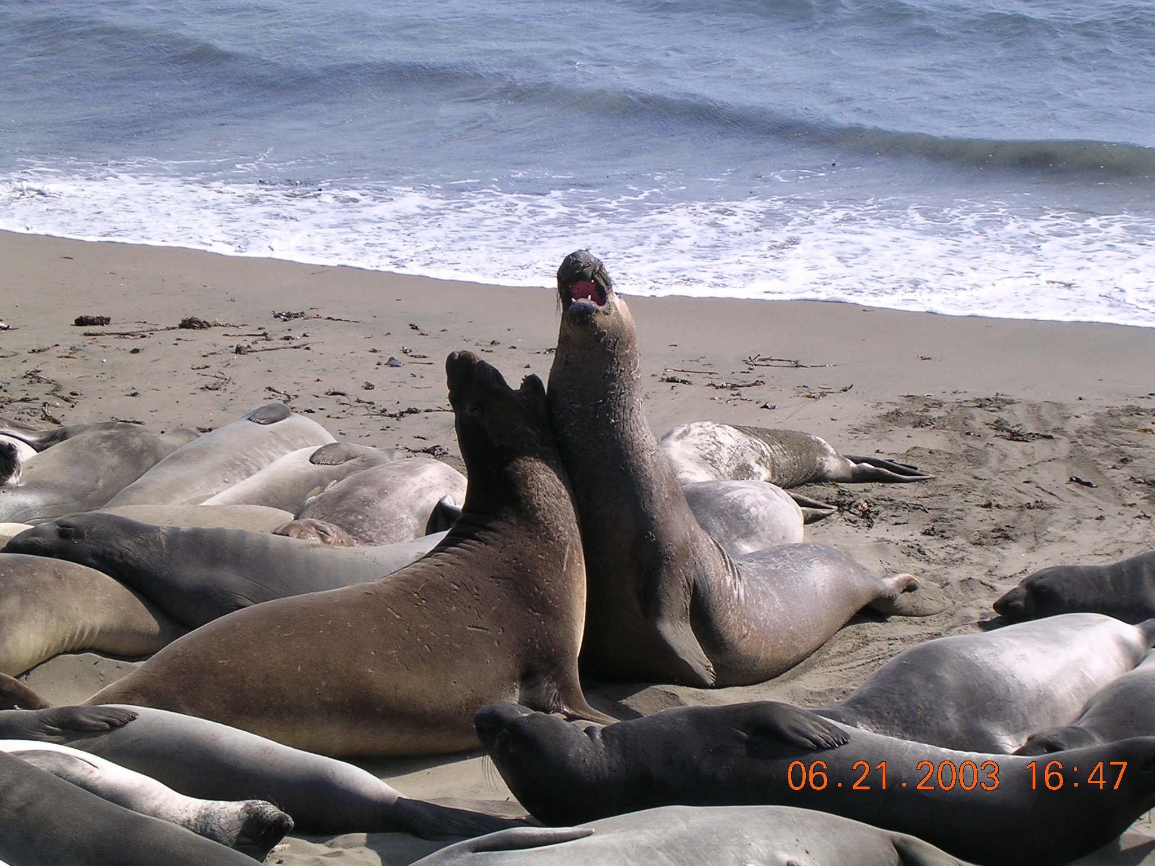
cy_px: 433
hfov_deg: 17.1
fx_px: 3837
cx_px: 578
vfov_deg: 12.9
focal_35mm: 115
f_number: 4.9
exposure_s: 1/335
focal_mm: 17.4
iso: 100
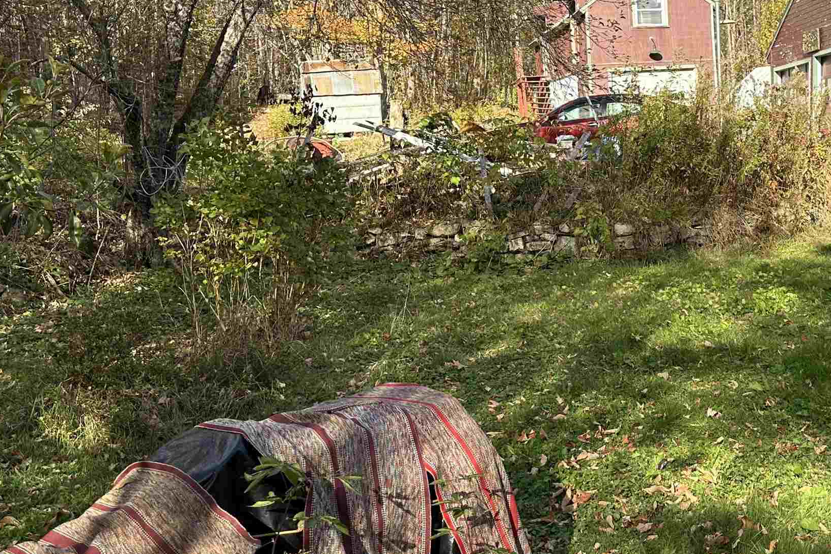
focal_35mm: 47
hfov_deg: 40.8
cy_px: 129
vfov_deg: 28.2
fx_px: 1085
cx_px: 615
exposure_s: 1/1562
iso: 80
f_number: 1.78
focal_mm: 6.86
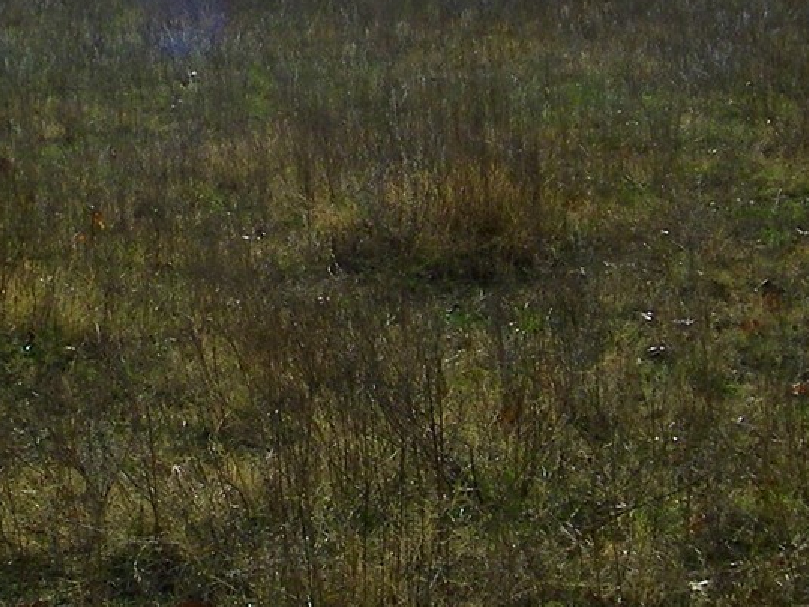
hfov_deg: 17.2
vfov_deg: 13.0
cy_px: 230
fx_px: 2664
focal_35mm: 114
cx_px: 230
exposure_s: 1/400
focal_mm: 5.8
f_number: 7.2
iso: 80
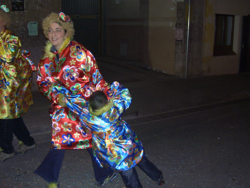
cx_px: 119
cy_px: 92
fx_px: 311
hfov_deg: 43.8
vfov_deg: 33.6
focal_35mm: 43
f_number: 2.8
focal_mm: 8
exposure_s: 1/60
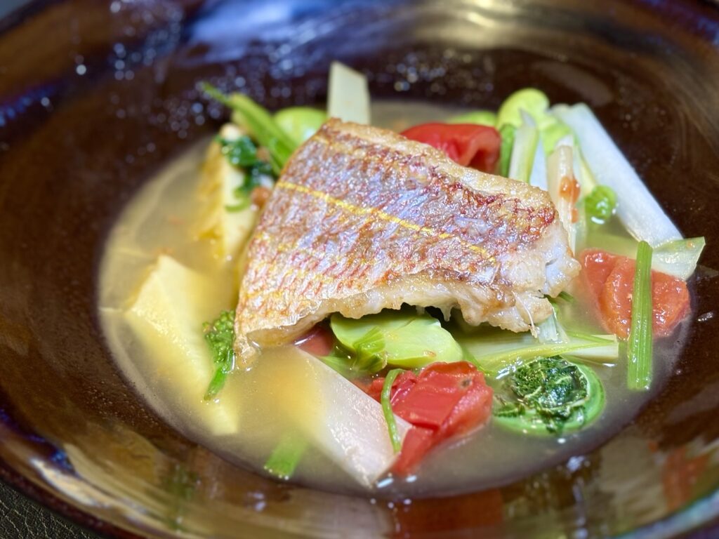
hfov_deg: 36.8
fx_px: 1080
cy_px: 270
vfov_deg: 28.0
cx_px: 360
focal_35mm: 52
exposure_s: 1/50
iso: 40
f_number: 1.6
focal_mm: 5.96
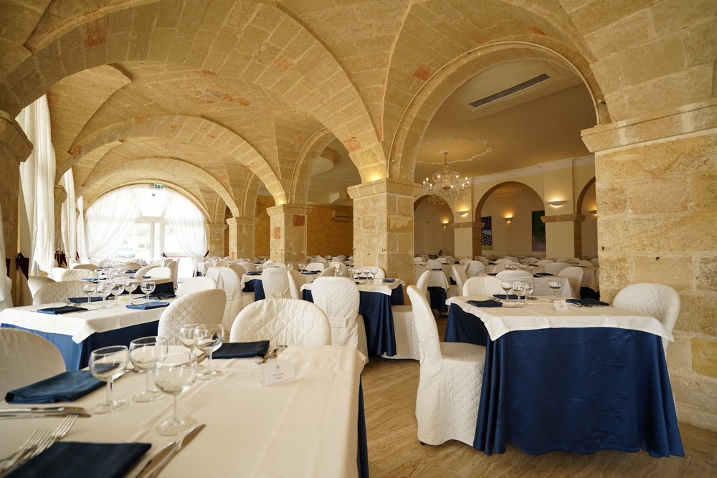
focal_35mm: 16
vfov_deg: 73.8
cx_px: 358
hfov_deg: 96.7
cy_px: 239
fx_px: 319
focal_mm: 16
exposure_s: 1/160
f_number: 4
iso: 400
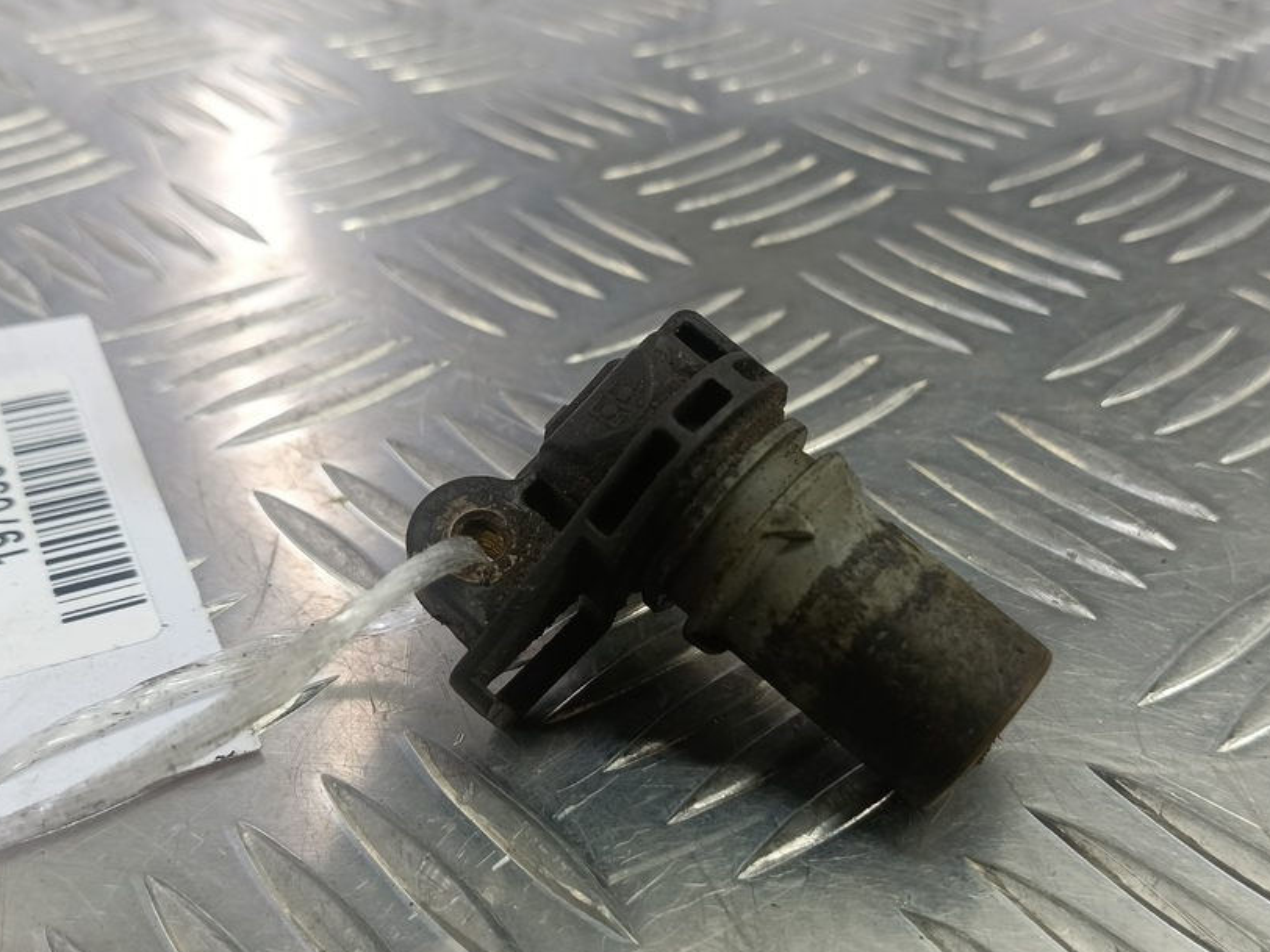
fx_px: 1064
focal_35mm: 29
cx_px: 691
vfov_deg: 48.1
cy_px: 550
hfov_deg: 61.6
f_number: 1.6
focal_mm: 4.11
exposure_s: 1/50
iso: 130
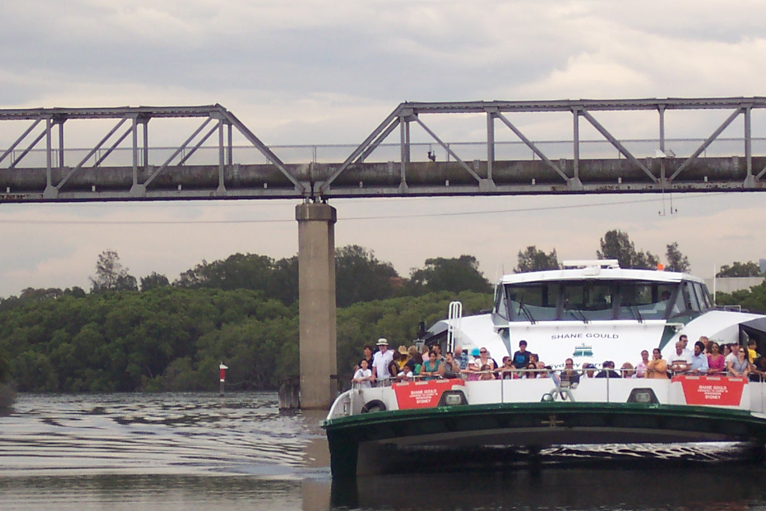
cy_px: 377
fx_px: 4362
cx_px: 583
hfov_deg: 10.0
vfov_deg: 6.7
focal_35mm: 205
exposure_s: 1/500
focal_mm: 24
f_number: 4.8
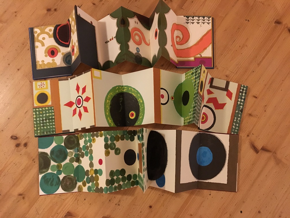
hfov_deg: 61.7
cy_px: 109
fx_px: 243
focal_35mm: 29
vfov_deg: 48.2
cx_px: 145
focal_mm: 4.15
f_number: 2.2
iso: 500
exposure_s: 1/17
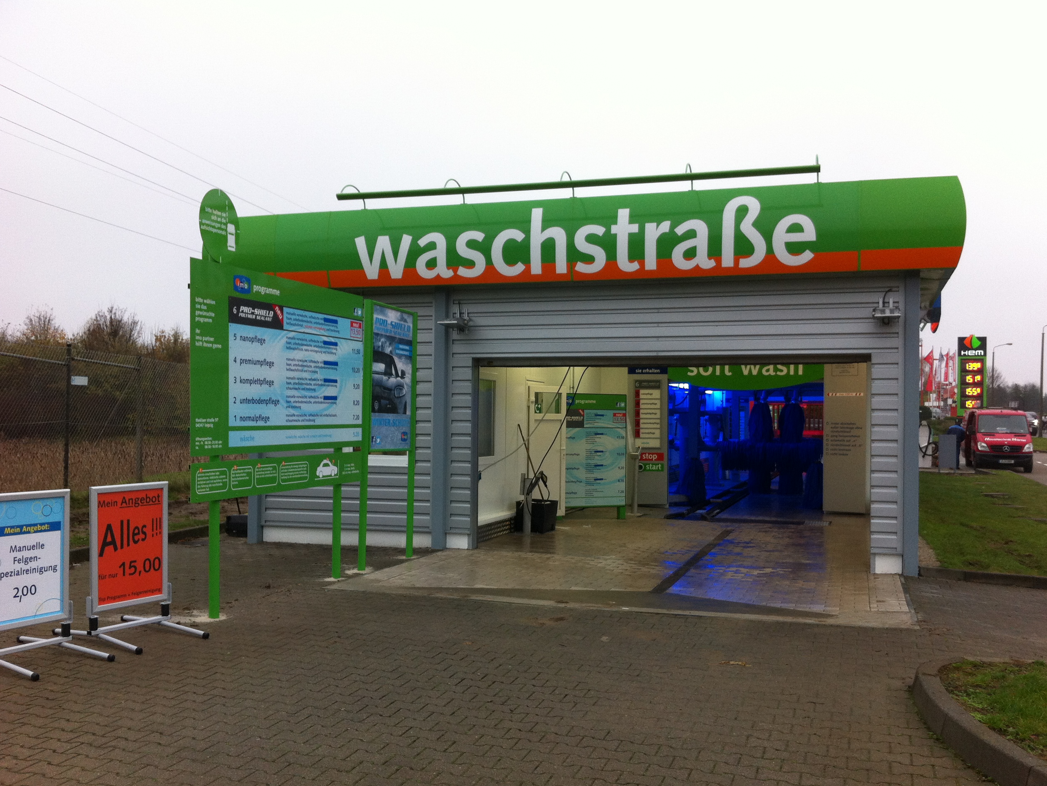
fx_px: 1089
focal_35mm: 36
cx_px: 522
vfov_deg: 39.7
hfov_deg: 51.4
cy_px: 402
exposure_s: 1/60
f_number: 2.8
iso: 100
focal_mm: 3.85
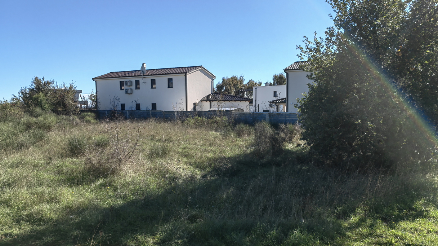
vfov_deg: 38.8
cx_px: 217
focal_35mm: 30
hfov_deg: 64.3
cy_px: 147
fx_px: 348
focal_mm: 5.54
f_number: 1.8
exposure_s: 1/2342
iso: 50
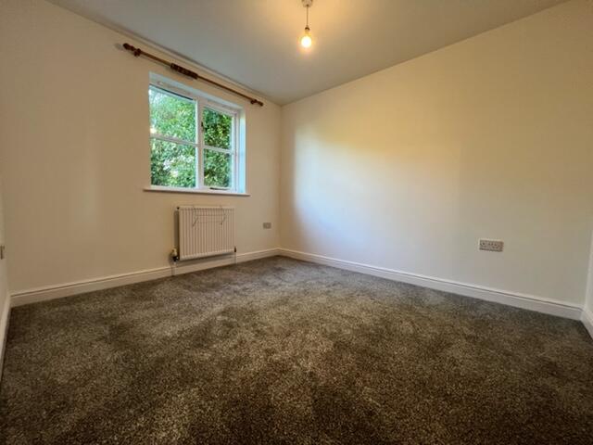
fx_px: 223
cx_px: 296
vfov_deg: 89.9
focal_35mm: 13
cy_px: 222
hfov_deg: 106.2
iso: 160
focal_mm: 1.57
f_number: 1.8
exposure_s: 1/100
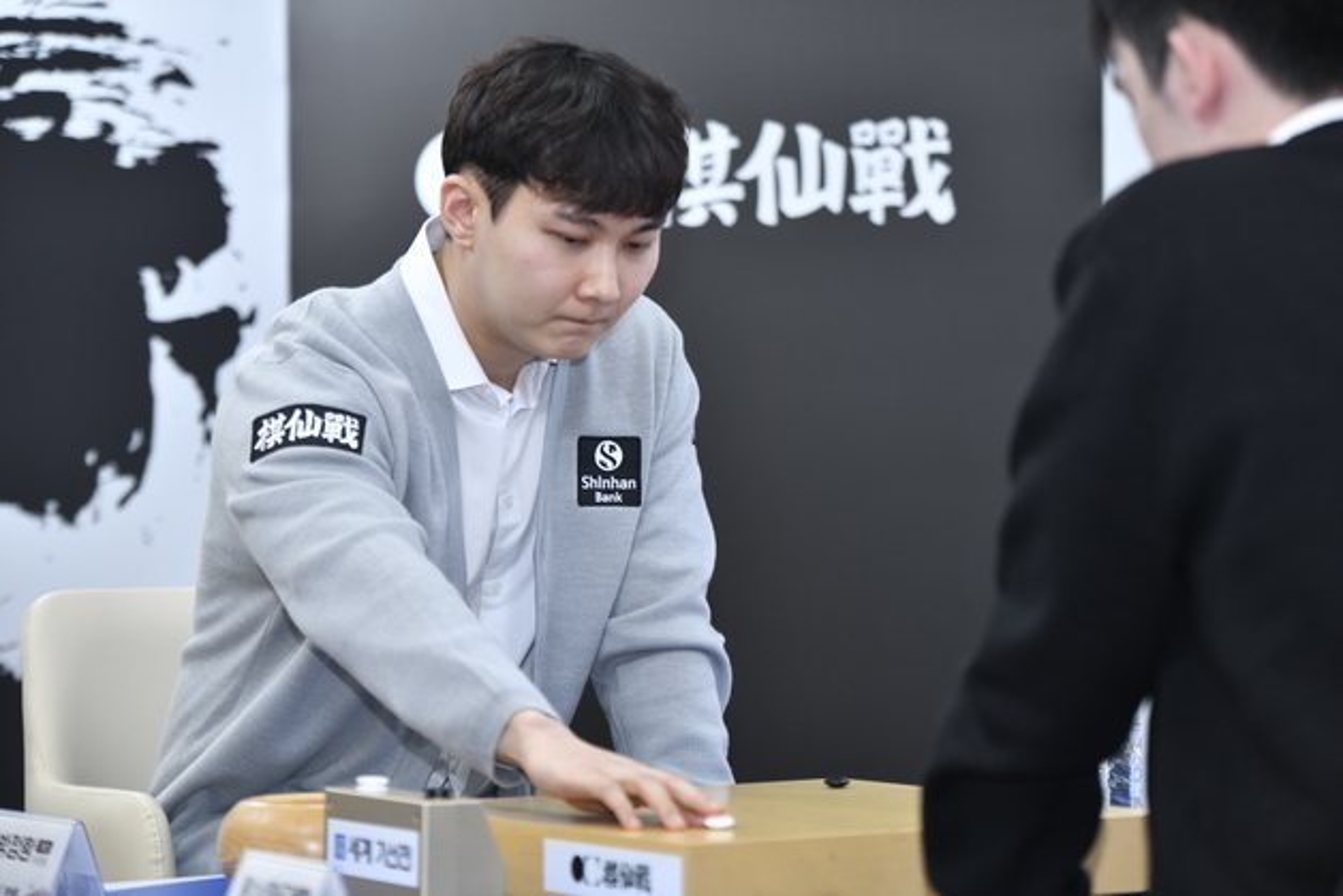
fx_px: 3918
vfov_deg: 13.0
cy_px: 448
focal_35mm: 105
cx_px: 672
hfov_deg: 19.5
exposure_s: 1/320
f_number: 4
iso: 640
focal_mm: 105
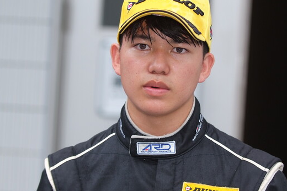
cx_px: 165
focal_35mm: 162
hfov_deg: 12.7
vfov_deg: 8.5
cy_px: 108
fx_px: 1292
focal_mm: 78
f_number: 2.8
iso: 400
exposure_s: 1/500
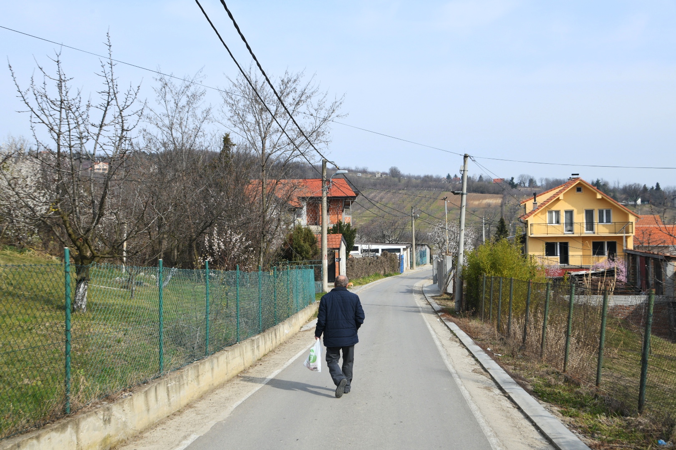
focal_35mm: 44
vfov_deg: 30.5
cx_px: 338
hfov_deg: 44.5
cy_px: 225
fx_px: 826
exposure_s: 1/250
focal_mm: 44
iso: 200
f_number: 8
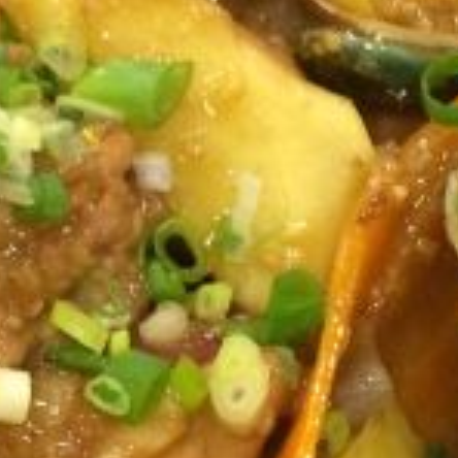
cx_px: 152
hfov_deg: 14.4
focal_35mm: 121
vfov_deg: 14.1
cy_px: 512
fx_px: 1811
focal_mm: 4.15
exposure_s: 1/25
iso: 320
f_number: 2.2
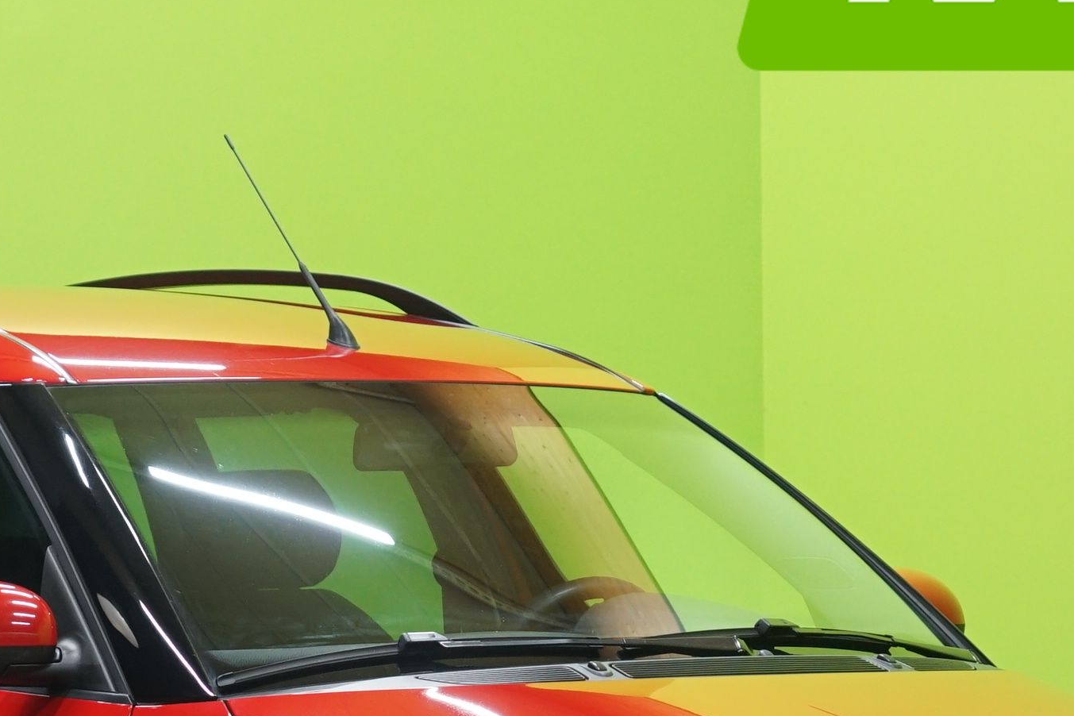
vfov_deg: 8.5
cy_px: 744
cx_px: 345
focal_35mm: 160
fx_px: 4773
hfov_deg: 12.8
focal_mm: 55
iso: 1000
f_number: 5
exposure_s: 1/20
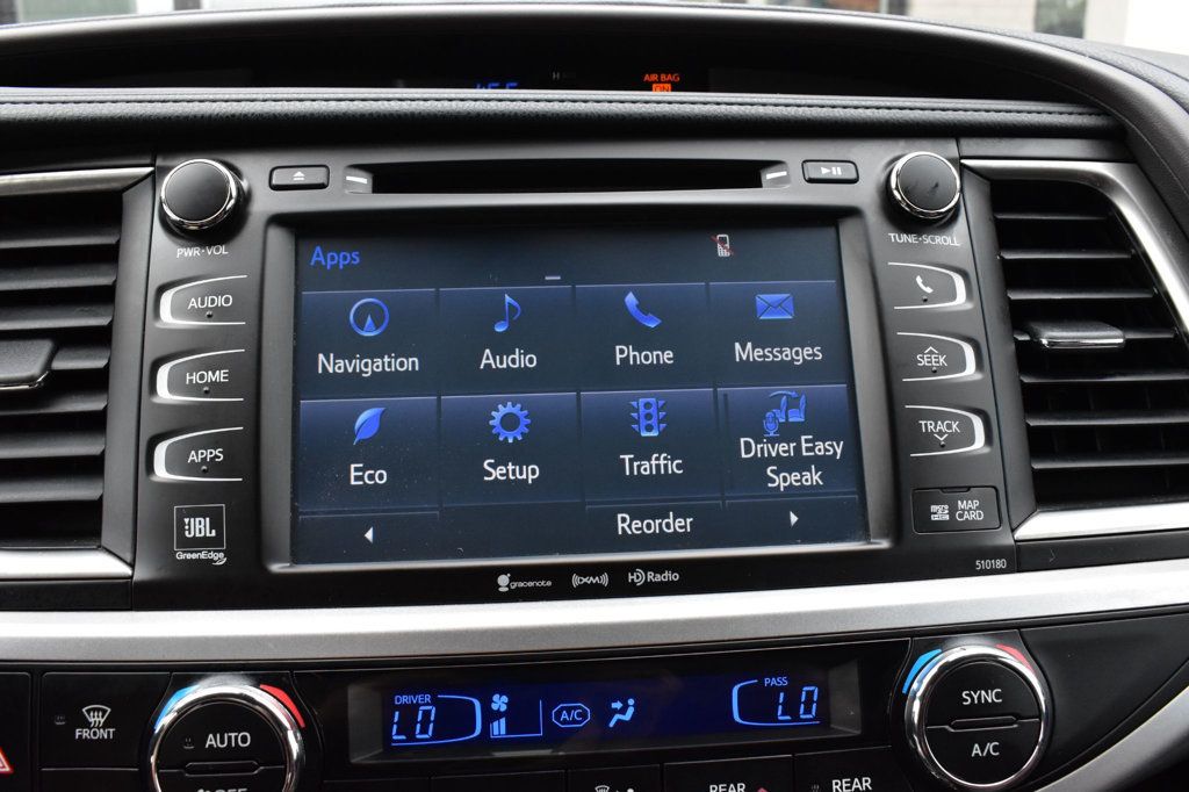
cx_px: 594
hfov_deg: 57.2
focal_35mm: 33
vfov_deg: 39.9
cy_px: 396
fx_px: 1090
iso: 2500
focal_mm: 22
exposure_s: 1/200
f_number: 10
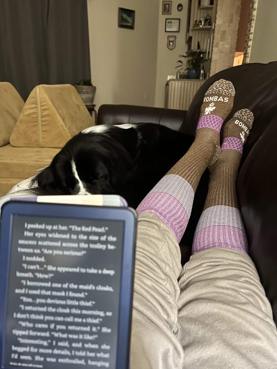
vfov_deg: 67.3
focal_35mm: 26
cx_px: 138
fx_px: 277
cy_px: 184
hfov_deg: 53.1
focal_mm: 5.7
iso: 1000
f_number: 1.5
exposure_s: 1/20
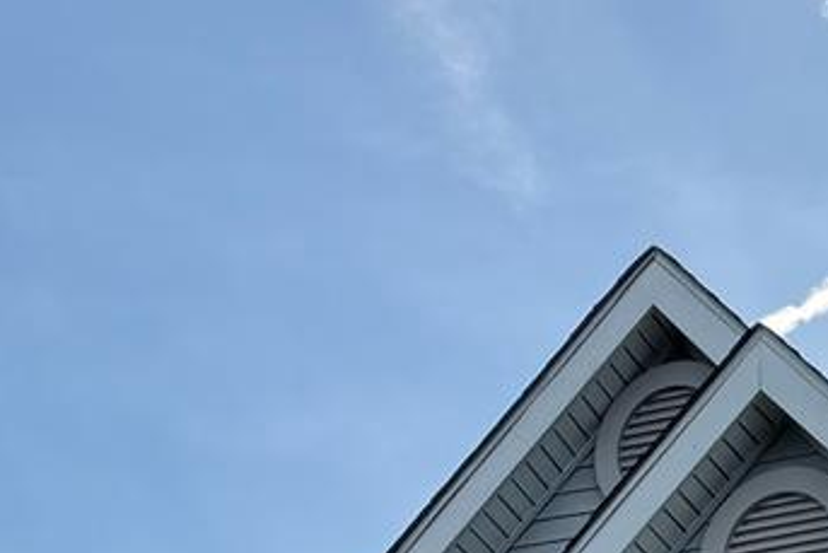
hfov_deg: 13.6
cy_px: 1620
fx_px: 3428
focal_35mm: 149
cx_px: 806
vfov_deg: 8.0
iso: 80
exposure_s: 1/2169
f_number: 1.78
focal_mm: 6.76
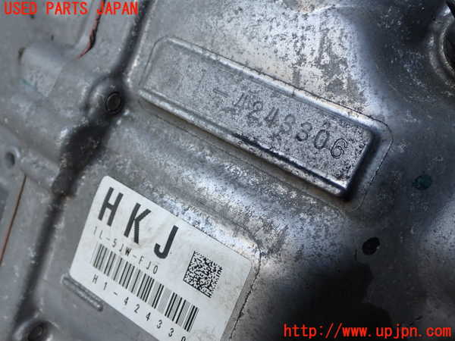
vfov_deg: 37.7
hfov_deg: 49.0
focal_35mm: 38
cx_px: 228
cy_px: 170
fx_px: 499
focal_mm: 6.83
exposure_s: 1/80
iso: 160
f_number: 2.7
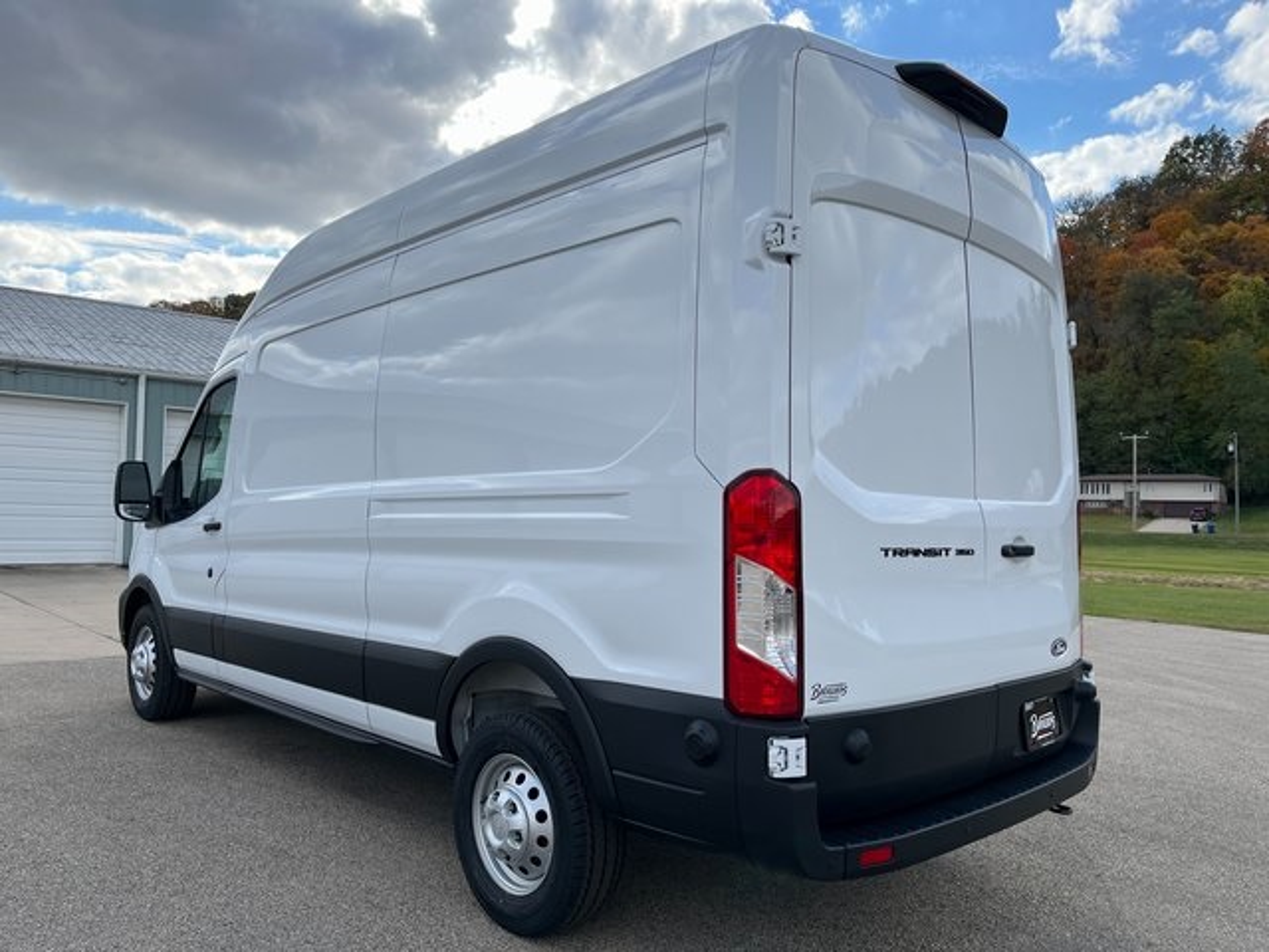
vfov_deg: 53.1
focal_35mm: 26
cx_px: 634
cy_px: 476
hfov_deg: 67.3
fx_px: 953
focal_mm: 5.1
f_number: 1.6
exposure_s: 1/2268
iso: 50
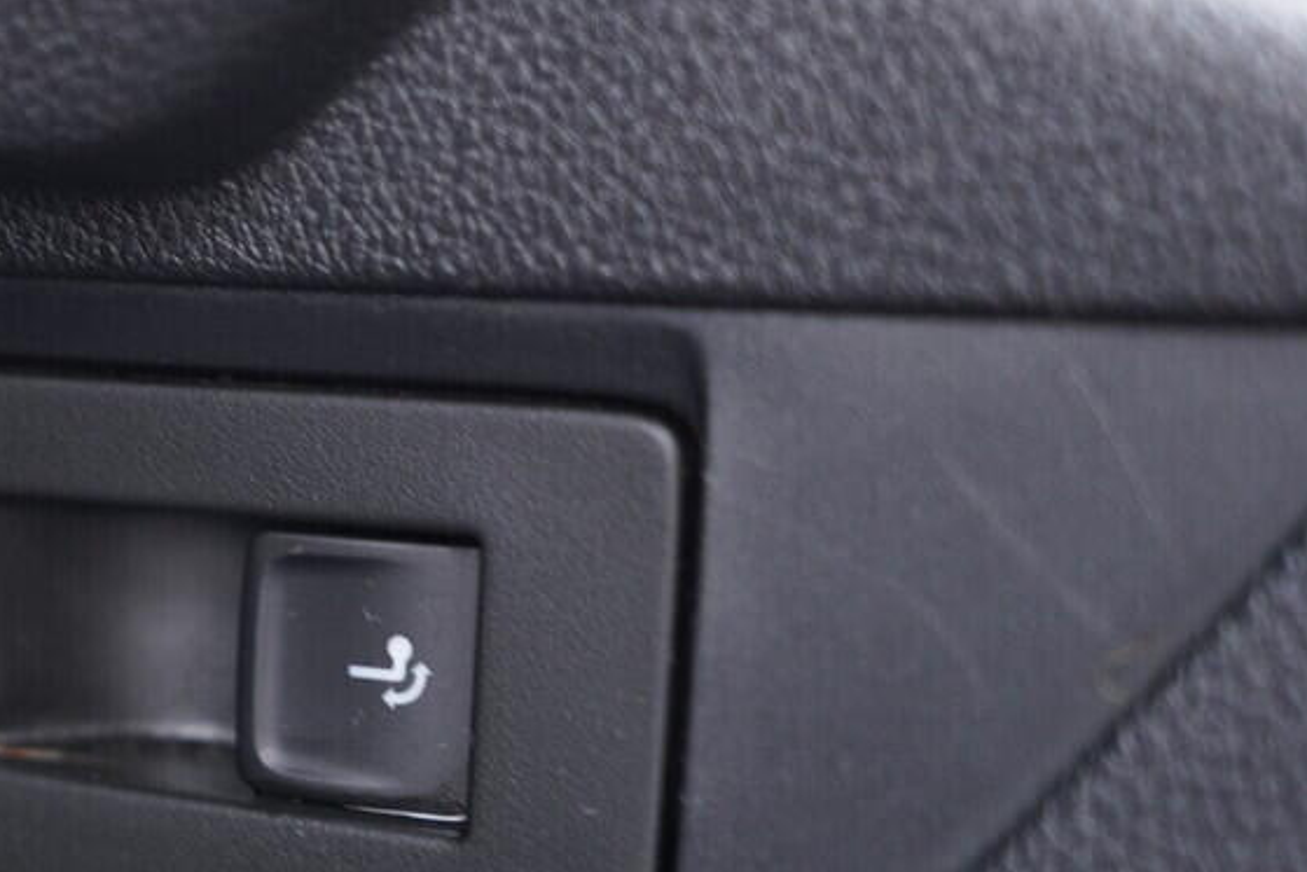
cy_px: 719
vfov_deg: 20.4
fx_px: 2397
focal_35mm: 66
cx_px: 288
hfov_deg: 29.9
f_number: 2.8
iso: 800
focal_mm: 24
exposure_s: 1/40
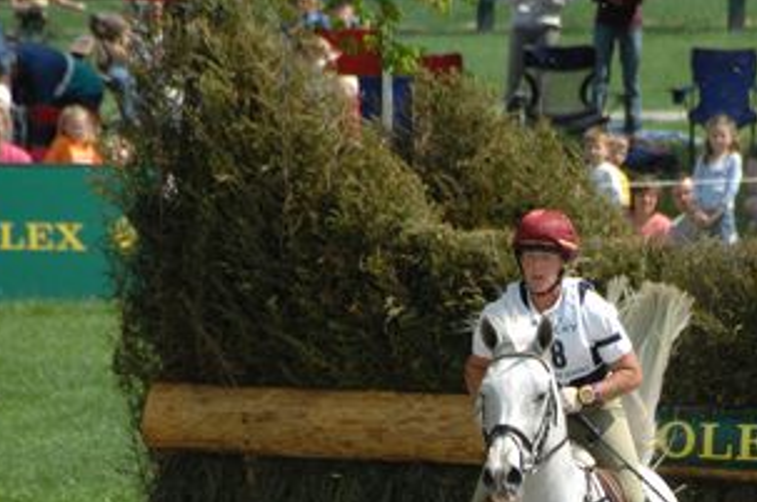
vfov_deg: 2.2
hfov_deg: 3.3
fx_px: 13310
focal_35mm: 634
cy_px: 486
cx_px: 642
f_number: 6.7
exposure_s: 1/1000
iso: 500
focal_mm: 200
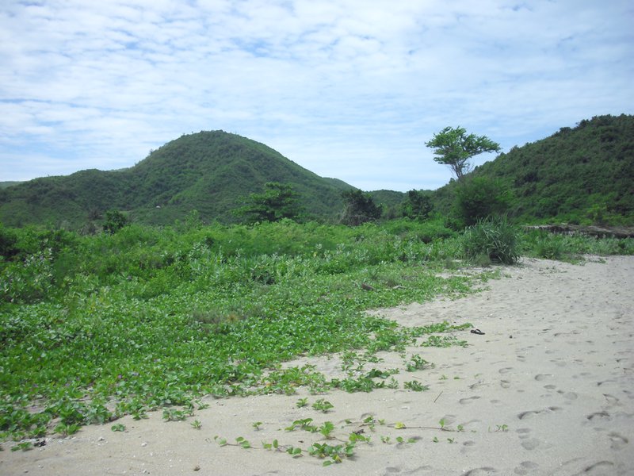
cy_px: 238
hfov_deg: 49.0
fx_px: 696
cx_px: 317
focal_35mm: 38
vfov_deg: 37.7
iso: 100
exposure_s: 1/320
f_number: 8
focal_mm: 6.2
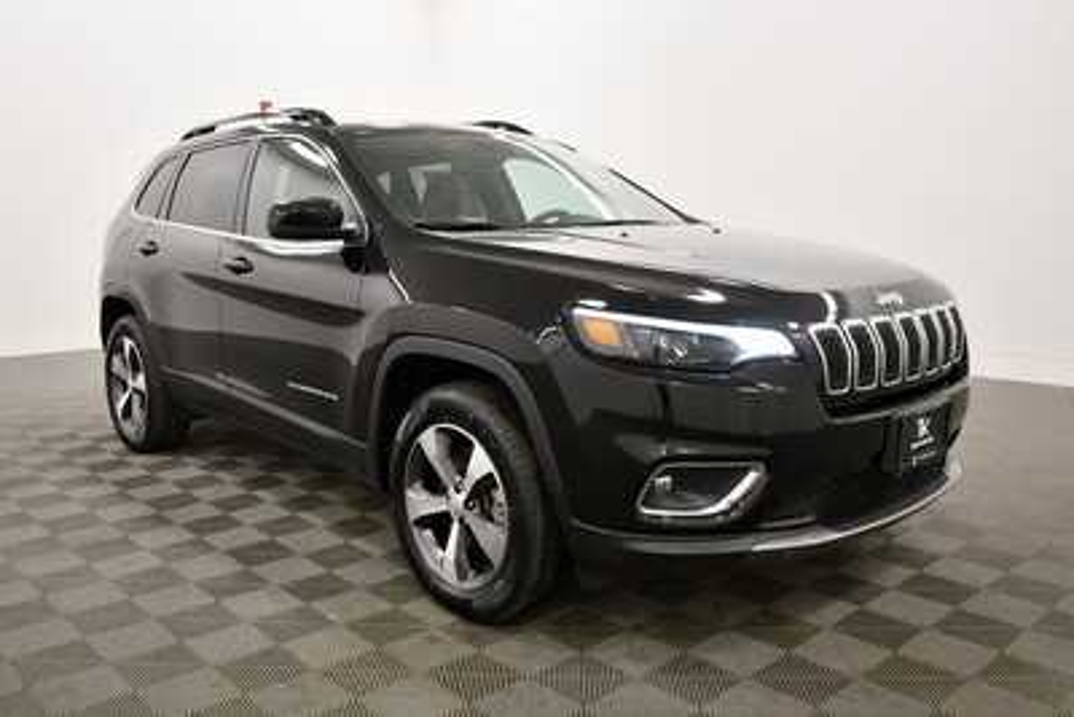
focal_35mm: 30
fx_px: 895
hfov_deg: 61.9
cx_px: 537
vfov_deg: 43.6
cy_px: 358
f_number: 5.6
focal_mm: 20
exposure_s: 1/125
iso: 1100
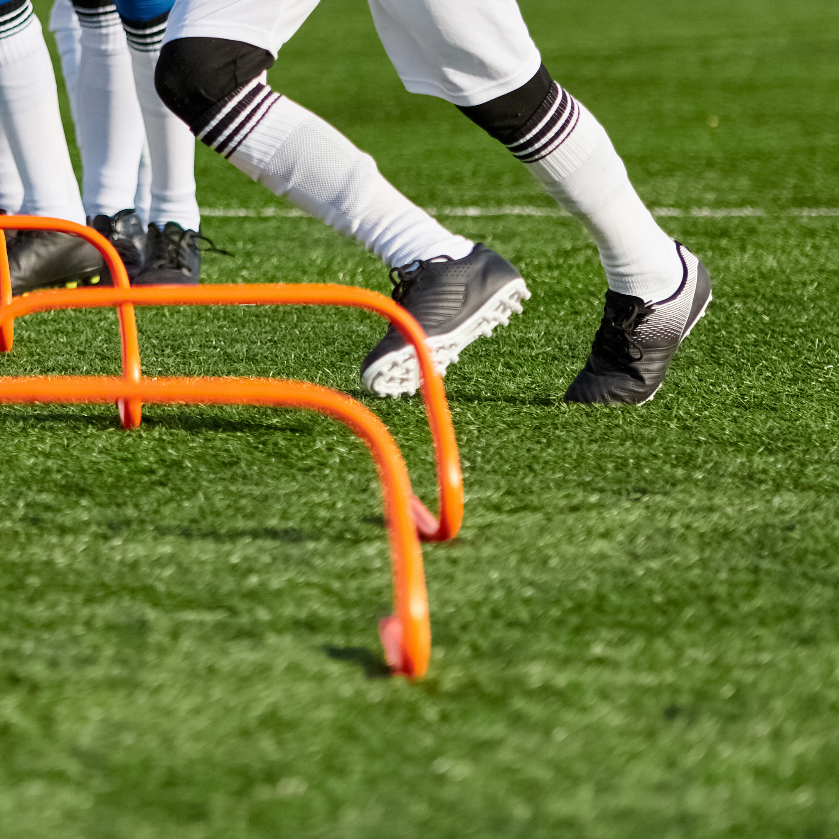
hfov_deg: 5.5
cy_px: -197
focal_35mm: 316
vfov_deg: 5.5
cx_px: -229
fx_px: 8665
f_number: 3.2
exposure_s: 1/6400
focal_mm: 98
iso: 400
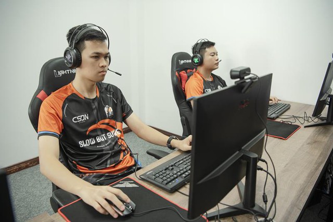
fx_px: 268
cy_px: 111
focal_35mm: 29
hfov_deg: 63.6
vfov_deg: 45.0
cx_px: 166
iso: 500
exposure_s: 1/125
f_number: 3.5
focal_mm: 29
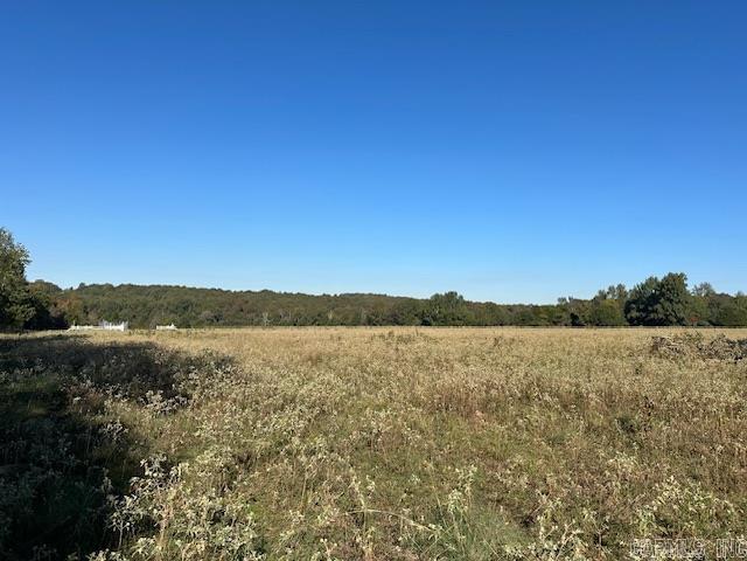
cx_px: 374
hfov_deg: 71.6
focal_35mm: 24
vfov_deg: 56.8
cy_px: 280
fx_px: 518
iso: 80
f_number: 1.78
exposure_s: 1/5263
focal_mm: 6.86
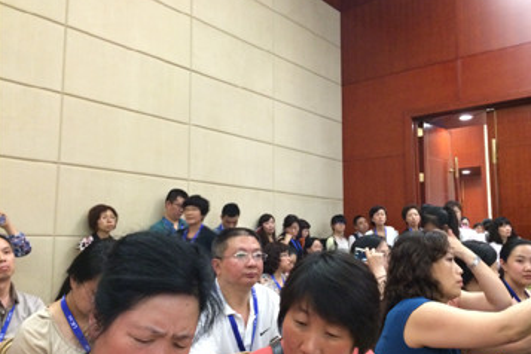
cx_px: 293
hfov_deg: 54.3
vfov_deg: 37.9
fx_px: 516
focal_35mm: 35
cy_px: 180
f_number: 2.2
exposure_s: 1/15
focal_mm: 4.12
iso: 320
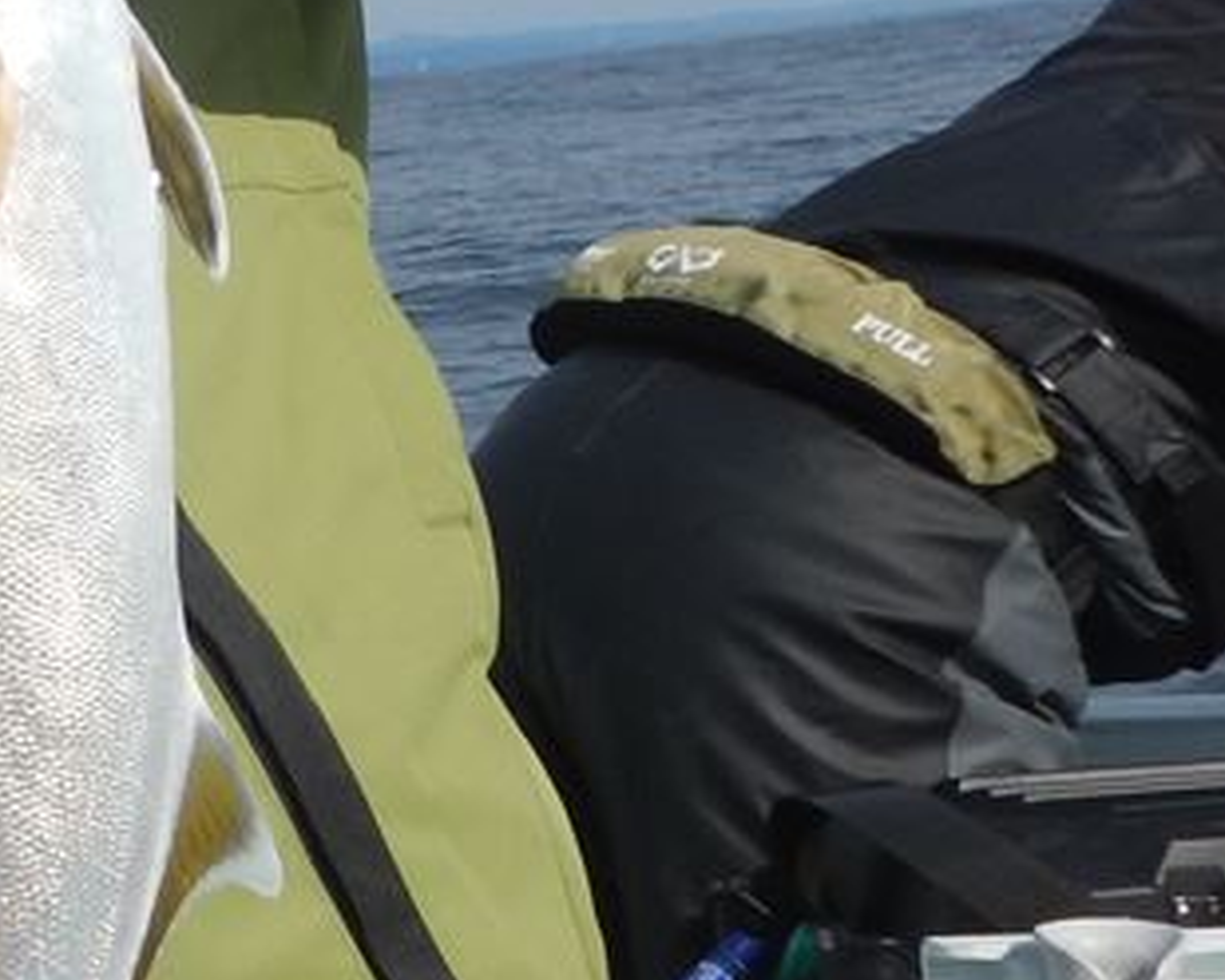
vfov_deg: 15.8
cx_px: -932
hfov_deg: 16.7
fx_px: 3516
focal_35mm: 97
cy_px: 230
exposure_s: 1/1500
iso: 125
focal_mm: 4.3
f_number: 4.1
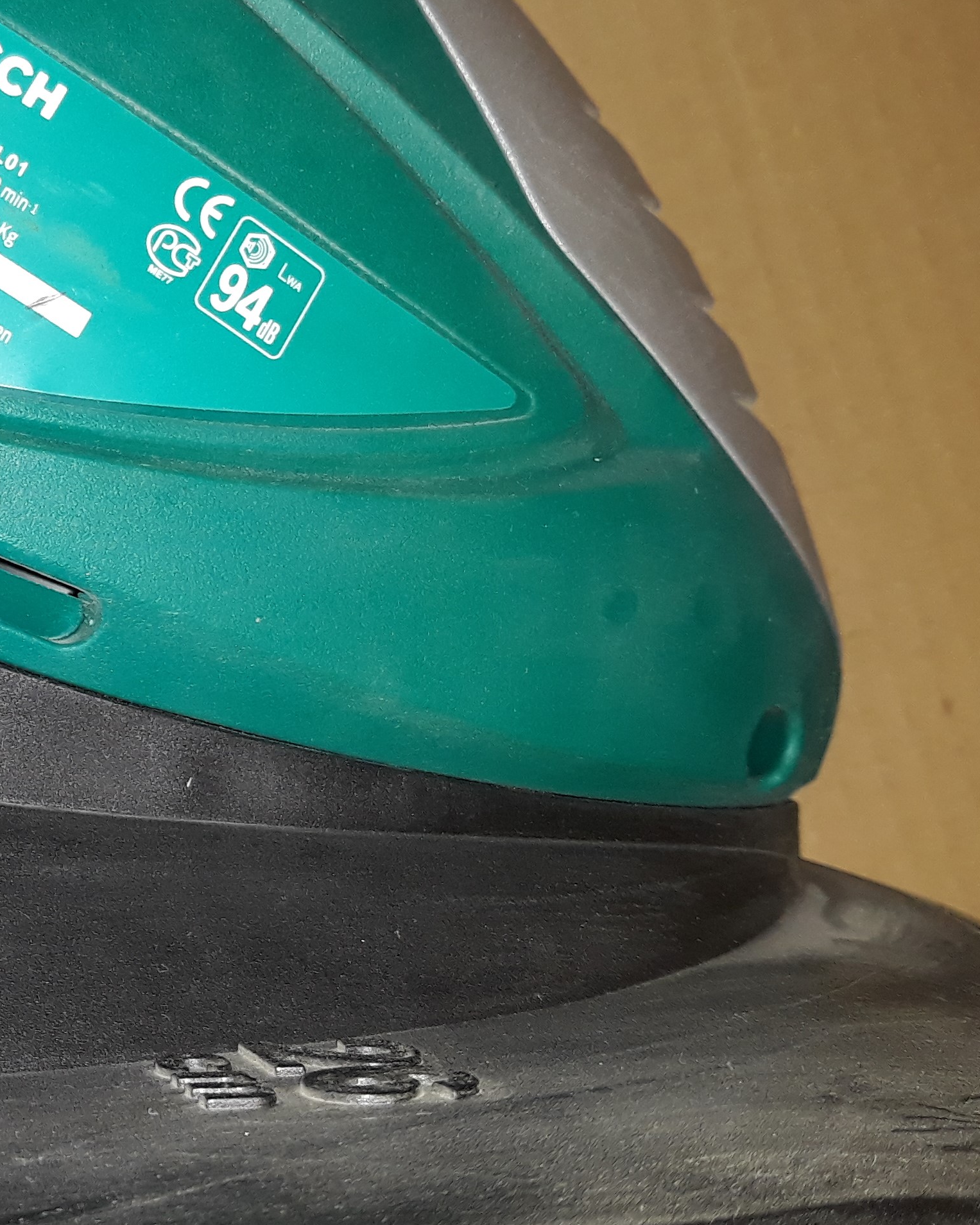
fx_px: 2067
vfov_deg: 33.0
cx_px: -146
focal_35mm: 57
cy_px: 602
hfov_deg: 24.5
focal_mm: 3.71
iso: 64
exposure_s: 1/100
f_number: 1.7
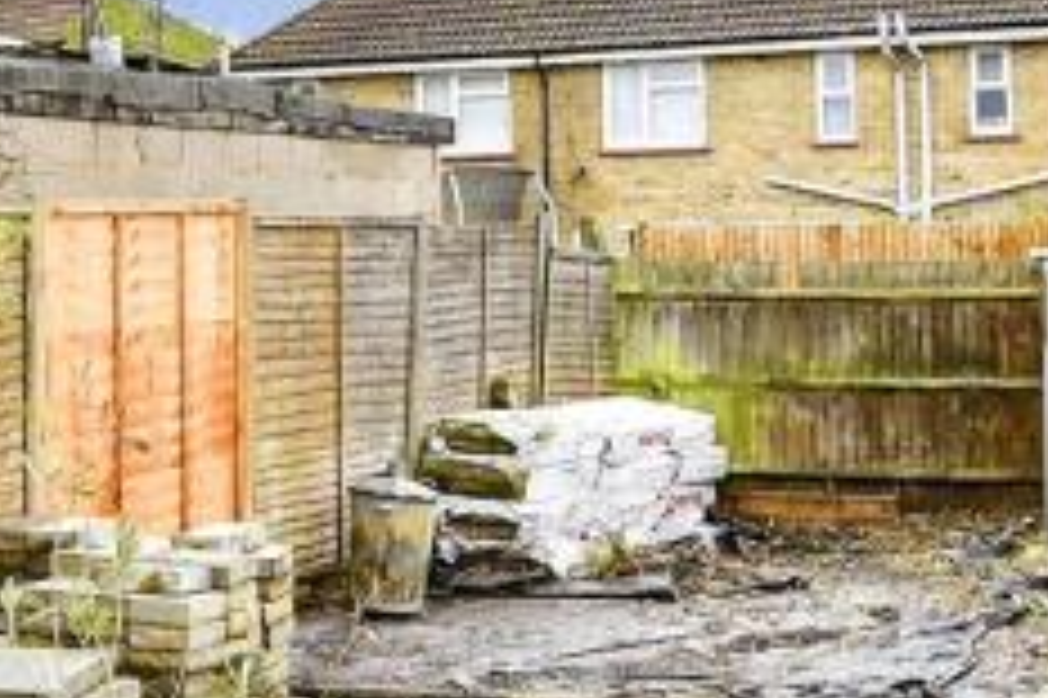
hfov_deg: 29.8
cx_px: 211
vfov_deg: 20.3
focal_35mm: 66
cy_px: 97
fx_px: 1920
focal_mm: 10
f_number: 8
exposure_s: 1/80
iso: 250
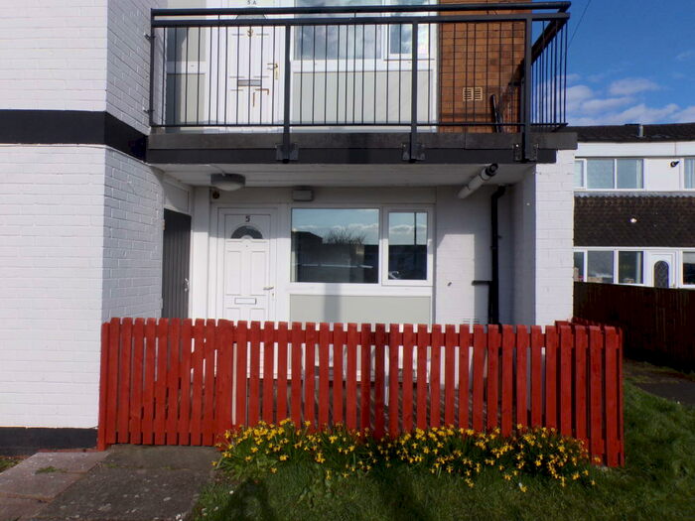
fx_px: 482
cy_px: 260
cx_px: 348
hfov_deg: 71.6
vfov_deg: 56.8
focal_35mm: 24
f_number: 5.8
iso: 80
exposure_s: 1/450
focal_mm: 4.3
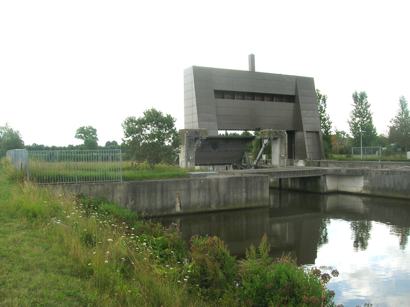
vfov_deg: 41.7
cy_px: 154
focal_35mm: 34
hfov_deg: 54.0
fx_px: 402
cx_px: 205
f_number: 4.9
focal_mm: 5.7
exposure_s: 1/237
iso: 50
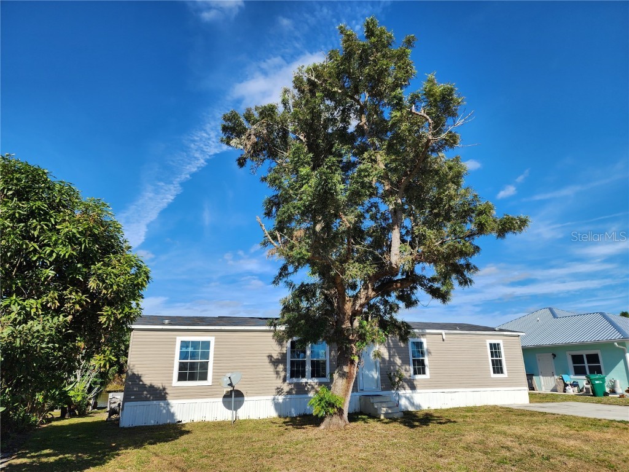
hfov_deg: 73.9
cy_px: 236
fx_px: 418
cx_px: 314
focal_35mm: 23
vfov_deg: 58.9
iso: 12
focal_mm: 6.4
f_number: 1.8
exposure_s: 1/1114
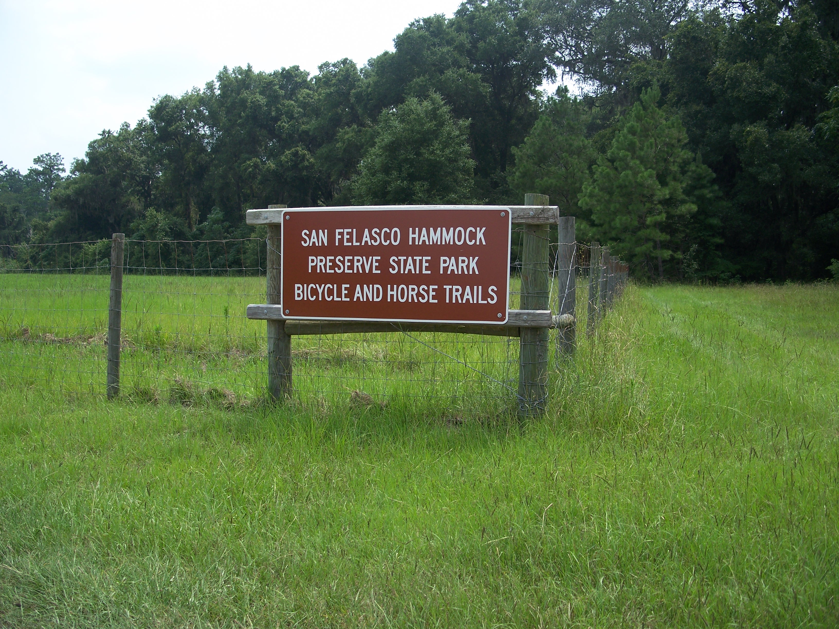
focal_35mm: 37
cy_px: 314
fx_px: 897
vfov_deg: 38.7
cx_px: 420
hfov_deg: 50.1
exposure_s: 1/640
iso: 64
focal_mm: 7.8
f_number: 2.8
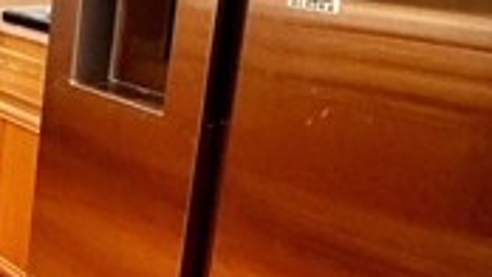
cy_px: 11
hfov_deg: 27.8
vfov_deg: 20.9
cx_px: -209
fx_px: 731
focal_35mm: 56
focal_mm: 2.22
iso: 250
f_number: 2.2
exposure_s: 1/60
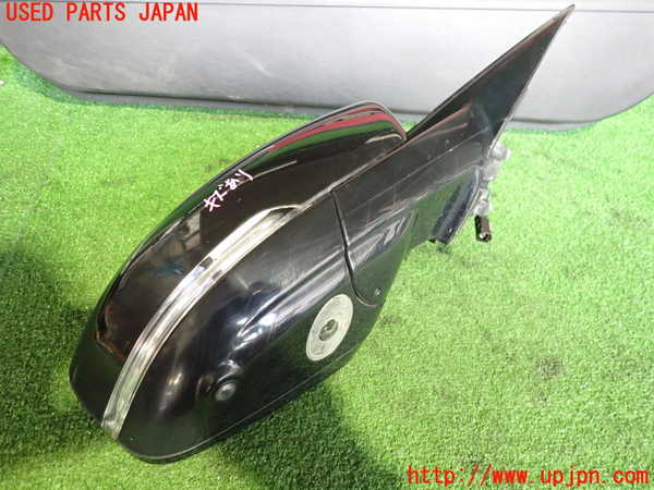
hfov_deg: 69.4
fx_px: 472
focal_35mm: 25
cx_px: 327
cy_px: 245
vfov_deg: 54.9
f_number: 2
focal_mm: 4.5
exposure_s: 1/25
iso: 800
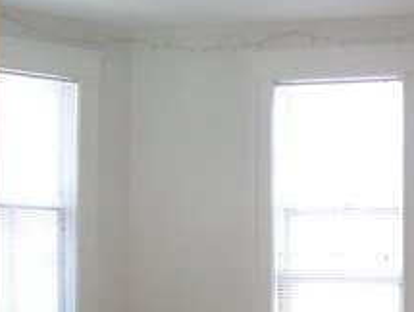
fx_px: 875
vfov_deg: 20.0
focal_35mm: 73
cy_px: 253
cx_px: 423
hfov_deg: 25.2
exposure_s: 1/60
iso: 80
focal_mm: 5.8
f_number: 2.8
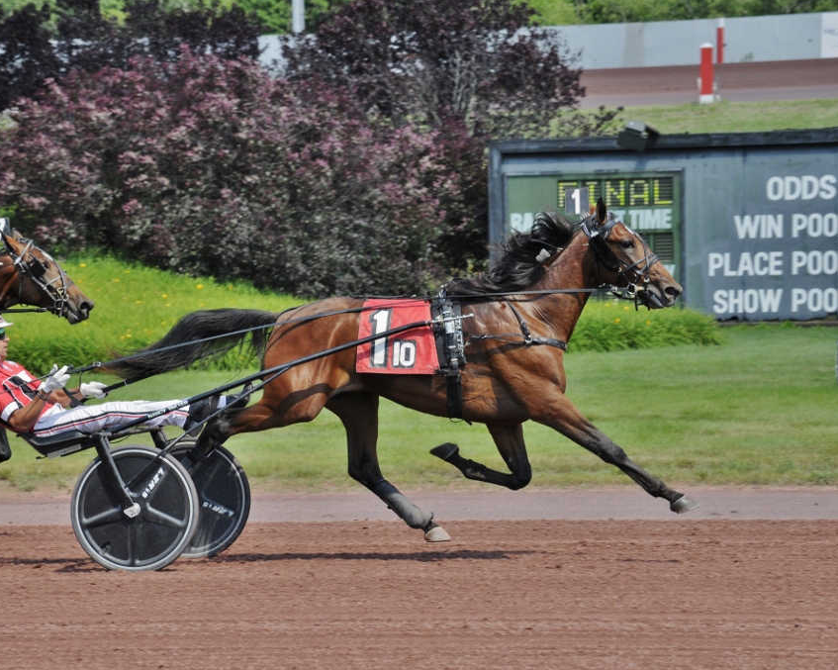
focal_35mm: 213
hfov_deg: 9.1
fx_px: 5270
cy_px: 335
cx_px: 335
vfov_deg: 7.3
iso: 640
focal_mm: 125
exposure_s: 1/800
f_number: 10
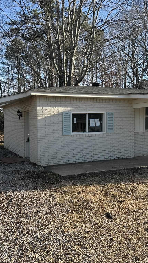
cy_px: 131
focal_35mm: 35
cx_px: 70
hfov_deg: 33.7
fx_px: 244
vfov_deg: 56.6
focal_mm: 6.86
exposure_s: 1/1495
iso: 80
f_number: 1.78
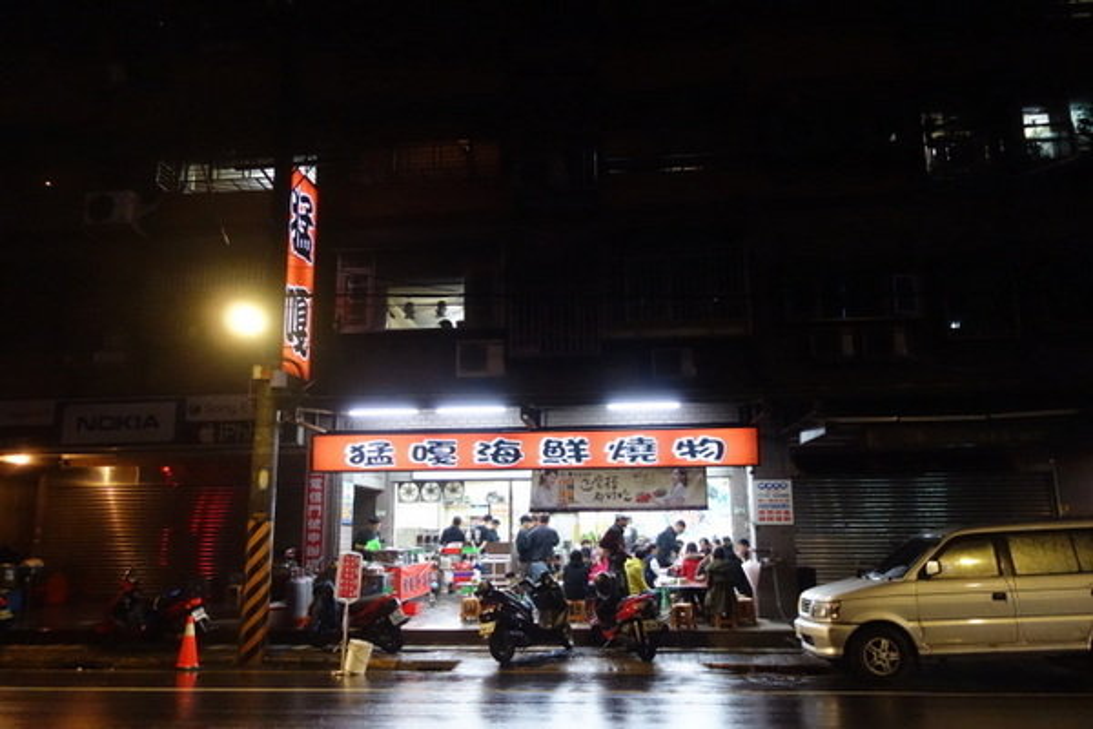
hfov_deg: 65.5
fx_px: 850
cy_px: 364
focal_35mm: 28
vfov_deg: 46.4
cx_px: 546
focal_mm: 10.4
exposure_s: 1/250
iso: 2500
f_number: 1.8
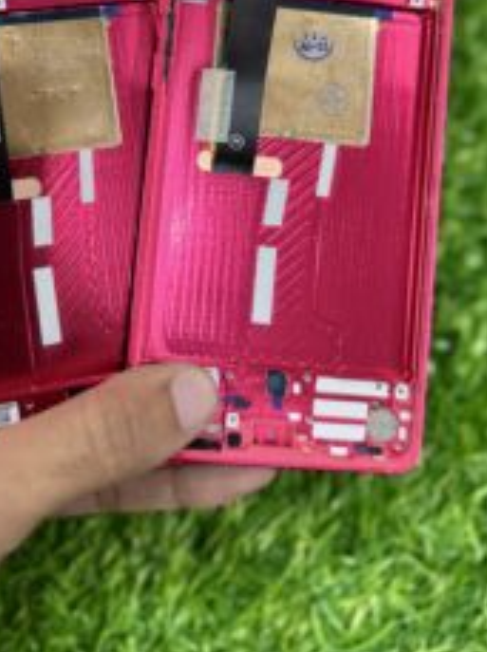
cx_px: 162
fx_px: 790
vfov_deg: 43.2
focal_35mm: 42
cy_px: 151
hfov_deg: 34.0
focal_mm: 6.76
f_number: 1.78
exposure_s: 1/100
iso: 200
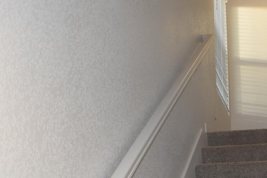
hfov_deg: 18.9
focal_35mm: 105
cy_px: 144
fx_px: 780
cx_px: 269
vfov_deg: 12.9
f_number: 5.6
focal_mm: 29
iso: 800
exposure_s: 1/125
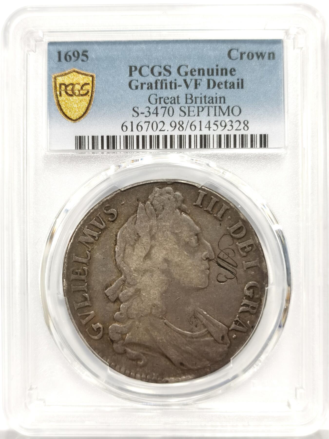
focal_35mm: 54
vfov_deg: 35.5
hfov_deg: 27.0
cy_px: 220
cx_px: 164
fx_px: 684
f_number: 16
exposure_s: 1/100
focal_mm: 5.56
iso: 200
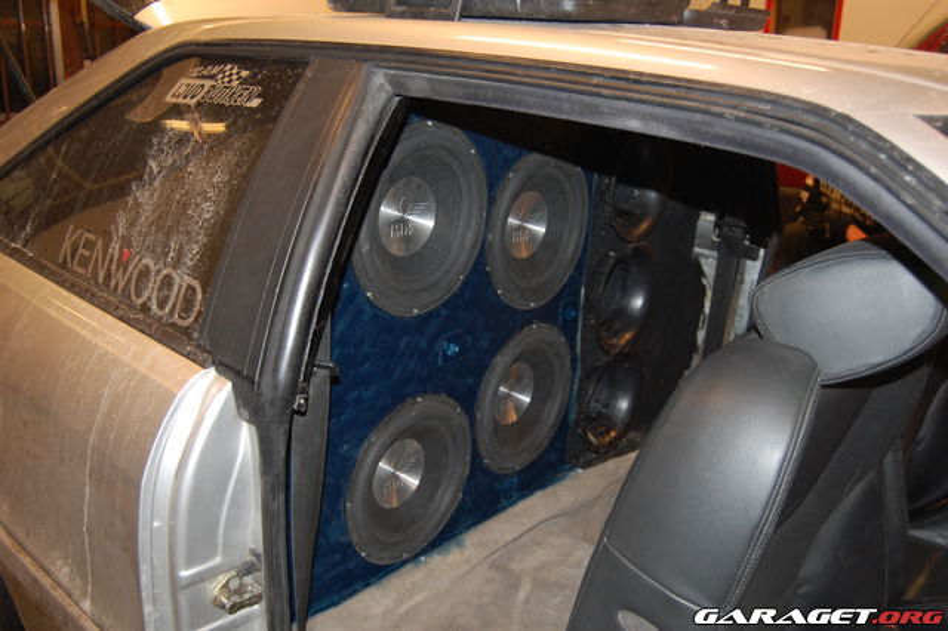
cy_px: 316
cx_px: 474
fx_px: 869
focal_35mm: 33
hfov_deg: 57.2
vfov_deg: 39.9
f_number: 3.8
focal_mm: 22
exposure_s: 1/60
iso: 400
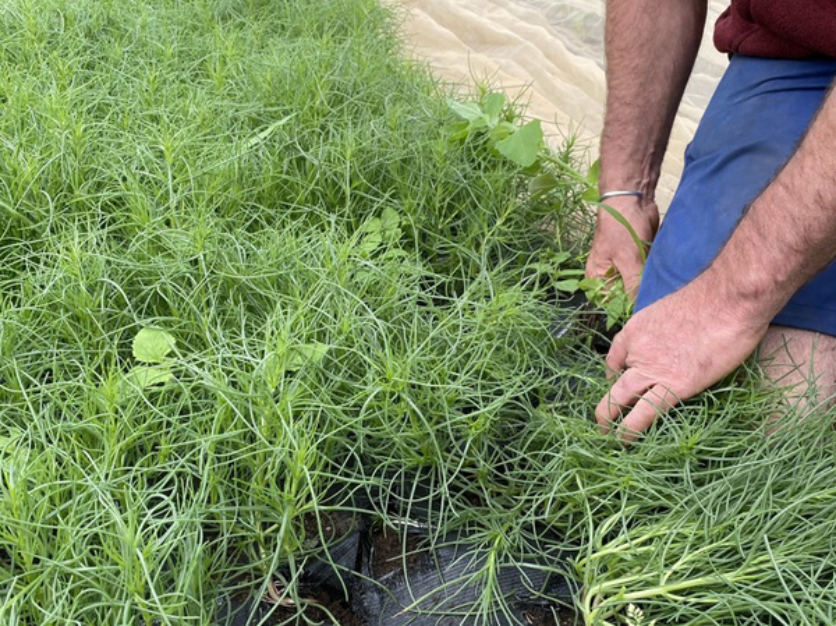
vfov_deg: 53.0
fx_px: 627
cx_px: 418
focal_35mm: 26
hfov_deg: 67.3
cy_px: 313
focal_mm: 4.25
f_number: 1.8
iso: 32
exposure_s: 1/152
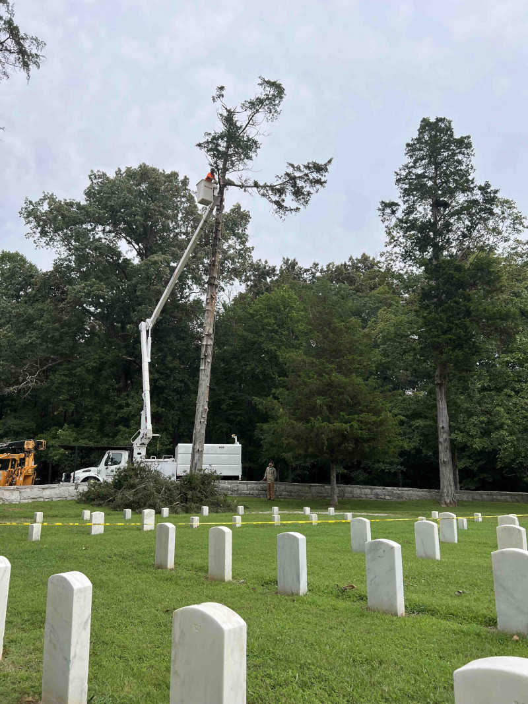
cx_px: 264
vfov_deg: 67.3
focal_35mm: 26
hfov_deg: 53.1
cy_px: 352
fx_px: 529
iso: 50
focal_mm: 5.7
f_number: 1.5
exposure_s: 1/2457
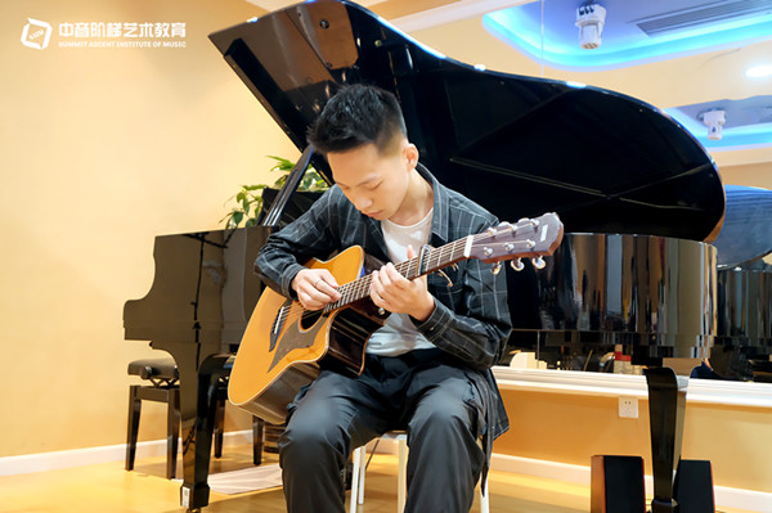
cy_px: 256
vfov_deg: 36.8
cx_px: 386
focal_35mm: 36
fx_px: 771
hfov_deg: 53.2
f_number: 4
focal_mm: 24
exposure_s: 1/27
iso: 3200
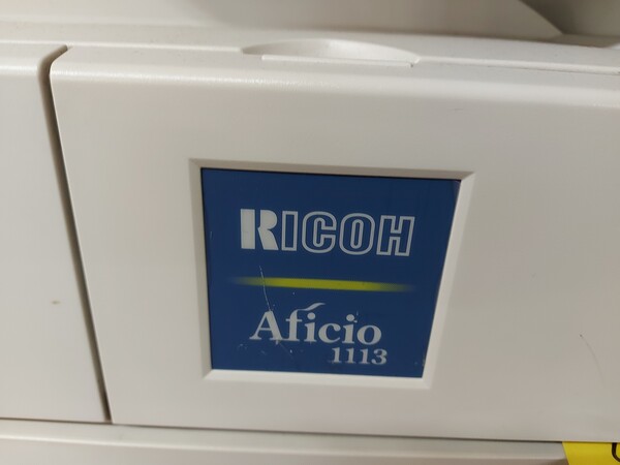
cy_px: 232
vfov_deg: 56.8
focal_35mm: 24
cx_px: 310
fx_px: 430
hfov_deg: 71.6
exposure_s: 1/25
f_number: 1.8
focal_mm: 5.23
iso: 250
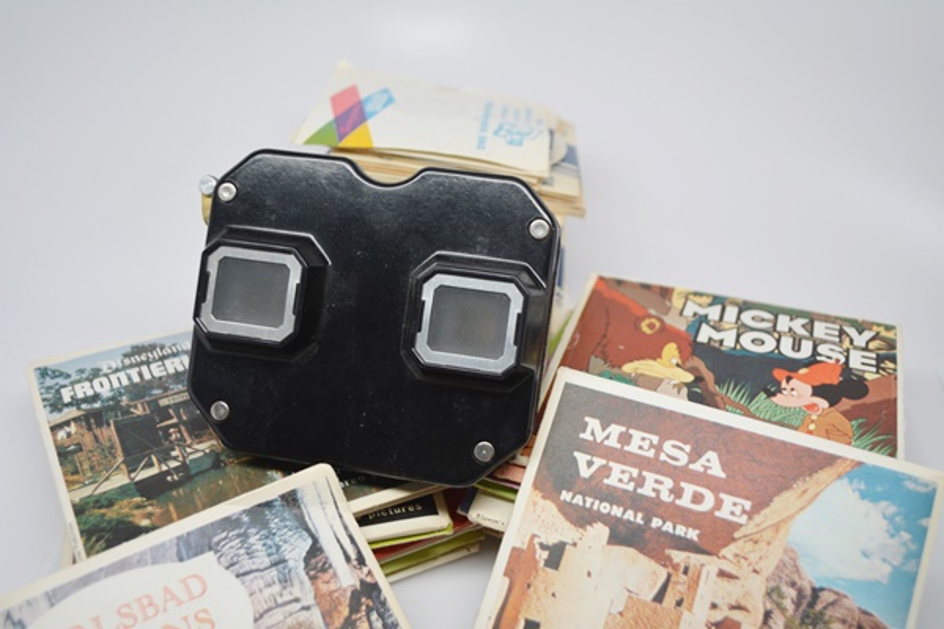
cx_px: 472
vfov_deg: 31.9
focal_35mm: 42
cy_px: 314
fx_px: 1101
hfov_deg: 46.4
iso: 400
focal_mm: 28
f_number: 4.5
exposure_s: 1/60
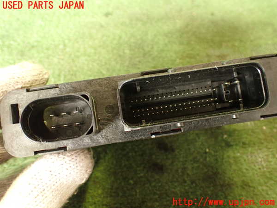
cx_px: 138
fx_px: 256
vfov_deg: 44.2
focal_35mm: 32
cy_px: 104
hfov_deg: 56.8
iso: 640
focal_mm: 5.79
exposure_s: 1/30
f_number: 2.4
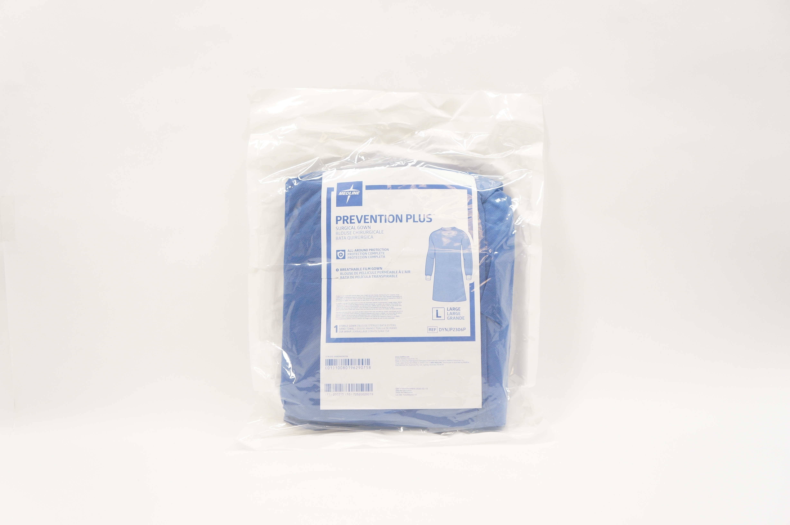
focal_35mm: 42
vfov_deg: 31.8
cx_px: 395
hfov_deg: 46.4
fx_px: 921
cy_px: 262
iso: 400
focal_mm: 28
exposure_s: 1/80
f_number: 4.5
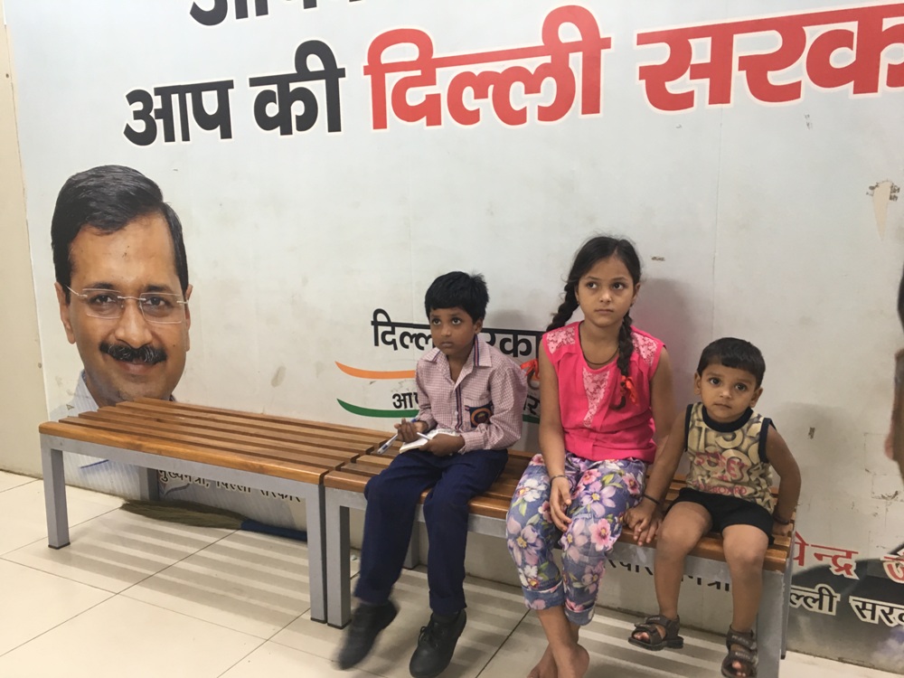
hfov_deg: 61.7
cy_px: 339
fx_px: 757
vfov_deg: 48.2
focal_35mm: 29
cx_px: 452
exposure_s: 1/33
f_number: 2.2
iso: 100
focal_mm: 4.15
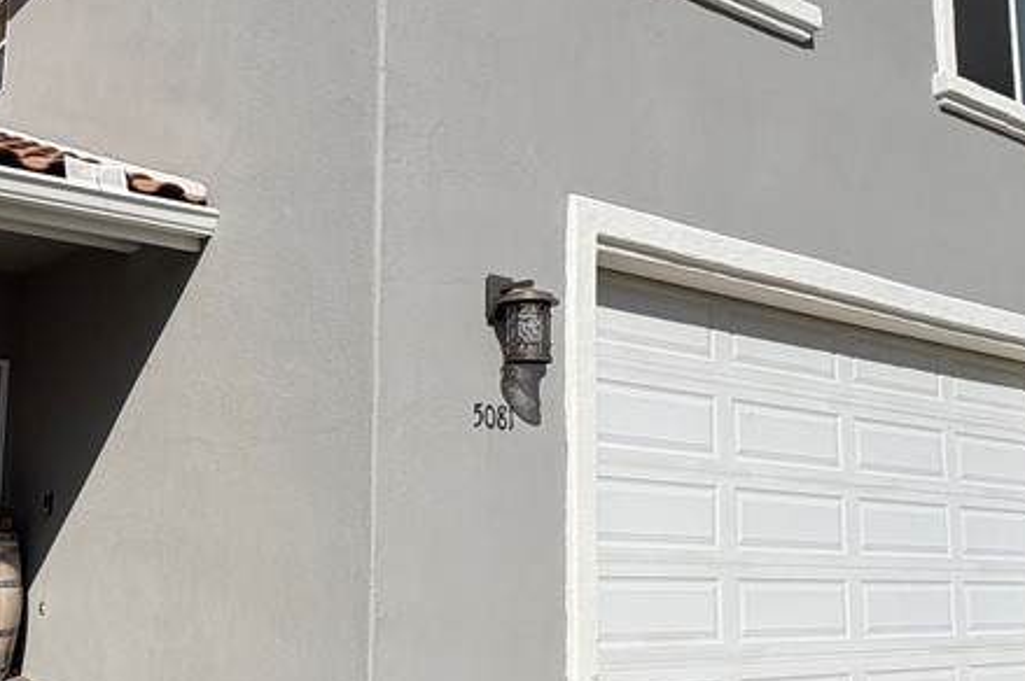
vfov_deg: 38.8
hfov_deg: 49.3
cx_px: 89
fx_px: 967
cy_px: 359
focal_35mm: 34
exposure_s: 1/3546
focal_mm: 2.22
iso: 50
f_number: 2.2
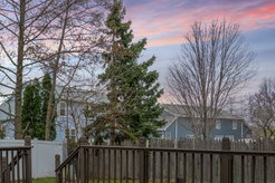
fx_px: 283
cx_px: 26
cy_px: 137
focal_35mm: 37
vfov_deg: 35.2
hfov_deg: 46.6
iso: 100
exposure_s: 1/80
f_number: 16
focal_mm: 18
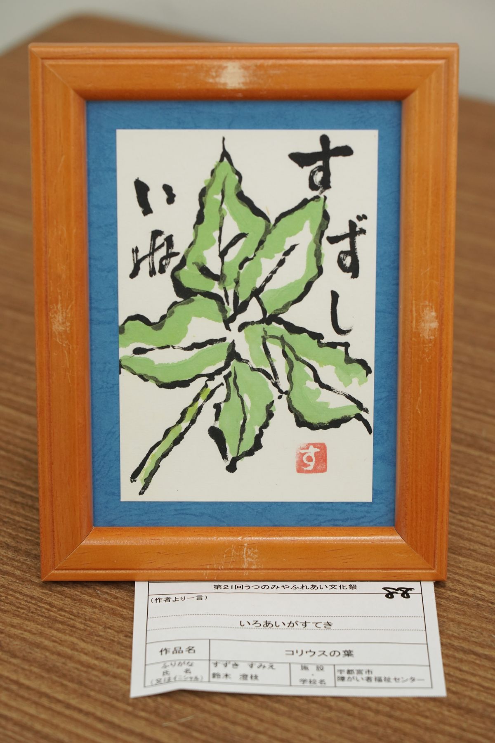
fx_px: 2165
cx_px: 248
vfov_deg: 19.5
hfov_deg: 13.0
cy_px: 372
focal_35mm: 105
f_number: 6.3
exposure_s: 1/50
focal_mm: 105
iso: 2000
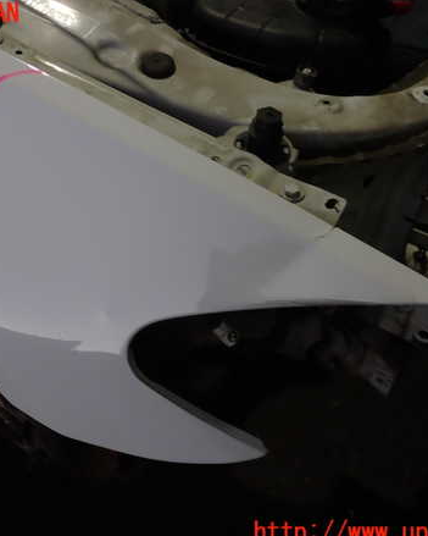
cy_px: 273
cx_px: 163
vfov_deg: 45.8
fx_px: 634
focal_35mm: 40
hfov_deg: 37.1
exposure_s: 1/60
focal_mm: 5.4
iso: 200
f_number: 2.3
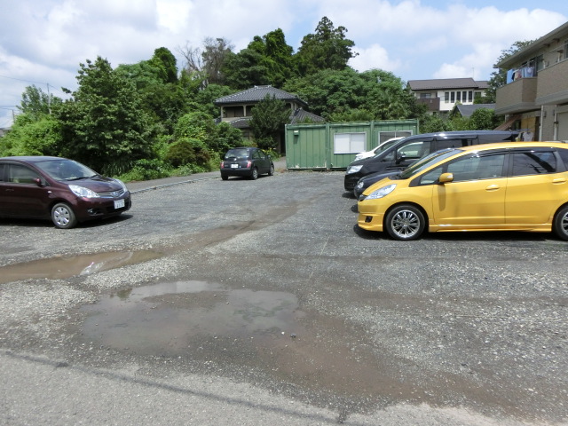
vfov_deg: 54.9
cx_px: 284
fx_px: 410
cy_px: 213
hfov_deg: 69.4
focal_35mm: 25
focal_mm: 4.5
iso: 250
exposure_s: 1/1000
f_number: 7
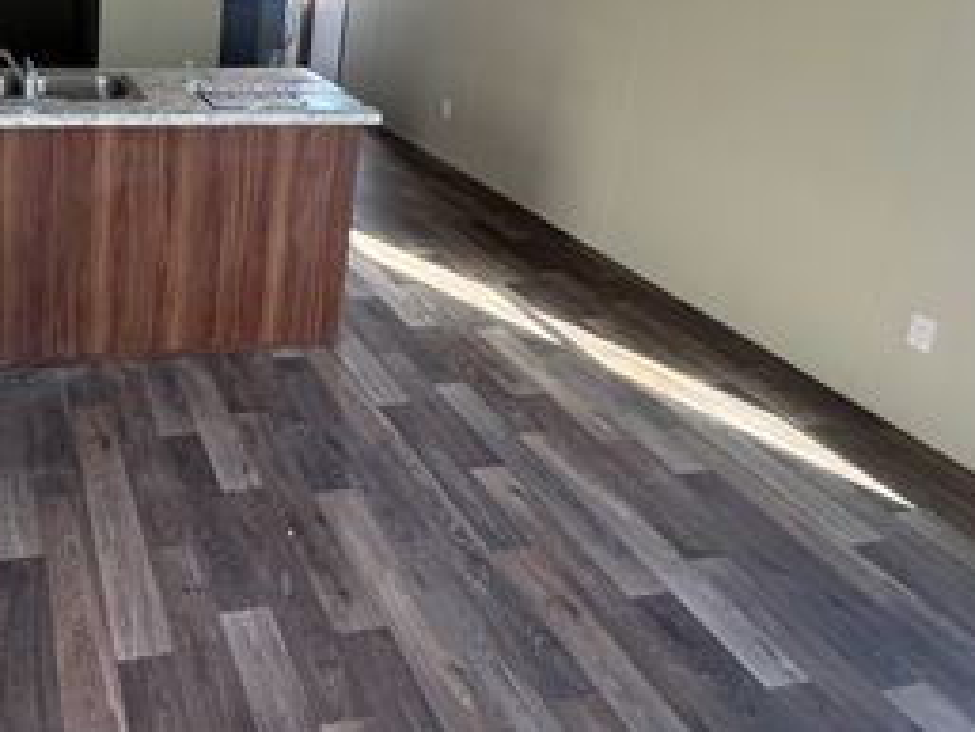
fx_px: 761
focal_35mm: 27
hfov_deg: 58.9
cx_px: 161
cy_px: 80
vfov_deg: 46.6
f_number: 1.8
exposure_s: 1/91
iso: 250
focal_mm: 1.57
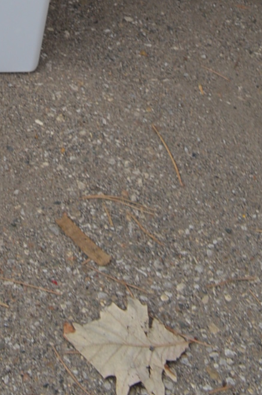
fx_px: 1357
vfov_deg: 13.5
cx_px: -275
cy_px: -461
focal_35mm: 124
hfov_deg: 10.1
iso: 100
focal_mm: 18
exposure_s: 1/250
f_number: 8
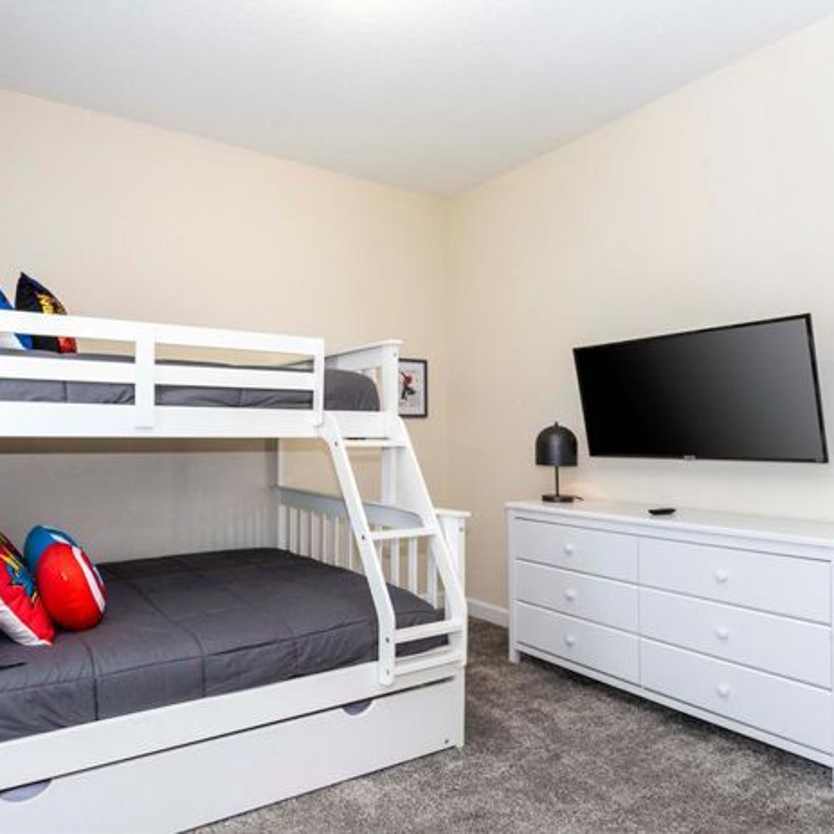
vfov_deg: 69.6
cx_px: 282
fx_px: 600
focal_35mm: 22
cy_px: 413
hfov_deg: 67.8
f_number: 16
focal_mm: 17
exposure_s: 1/30
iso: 1250
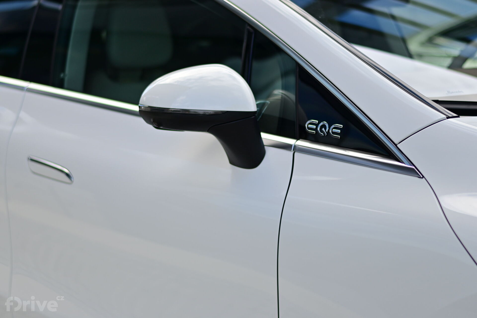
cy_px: 159
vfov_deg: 18.2
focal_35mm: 75
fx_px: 994
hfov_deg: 27.0
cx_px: 238
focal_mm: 50
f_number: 1.8
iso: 100
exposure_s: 1/4000
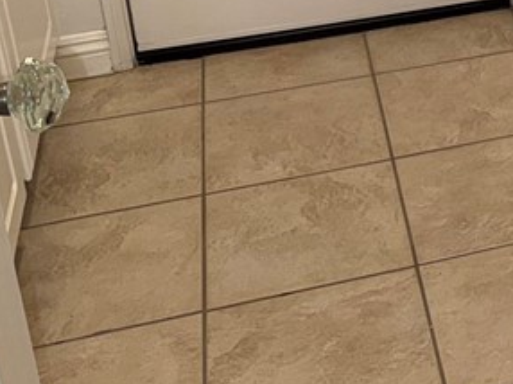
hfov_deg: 19.9
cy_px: -142
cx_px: 757
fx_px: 1273
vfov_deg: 16.1
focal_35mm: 86
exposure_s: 1/39
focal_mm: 6.76
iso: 50
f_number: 1.78
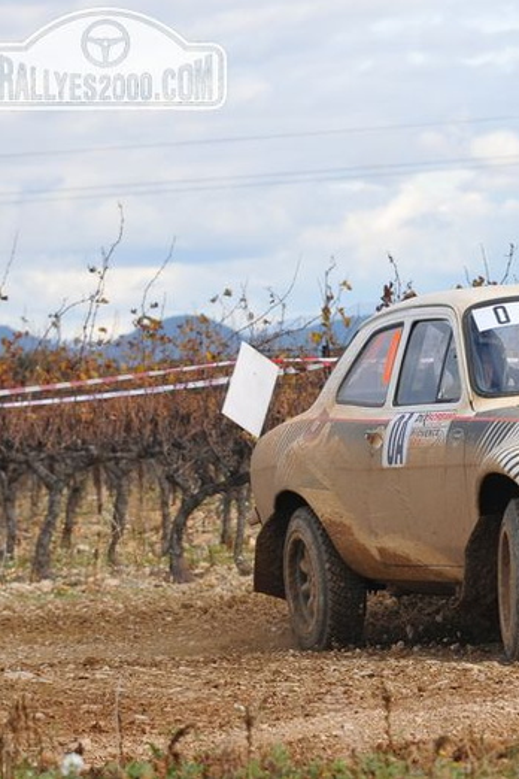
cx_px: 565
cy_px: 389
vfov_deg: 9.1
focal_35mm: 227
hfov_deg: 6.0
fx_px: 4908
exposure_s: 1/800
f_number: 9
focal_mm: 100
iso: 640
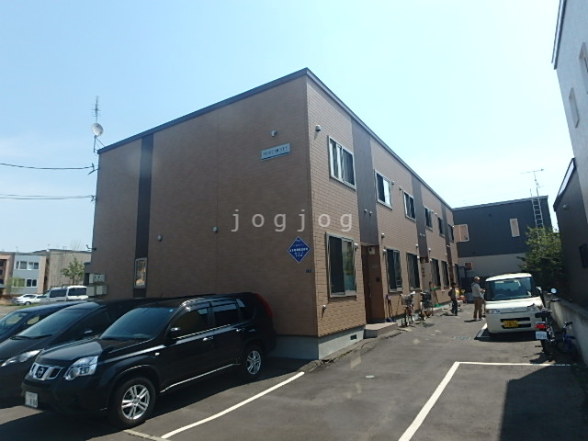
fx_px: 357
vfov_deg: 63.4
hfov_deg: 79.0
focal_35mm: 21
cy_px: 220
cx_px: 294
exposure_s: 1/500
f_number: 6
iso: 125
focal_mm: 3.7
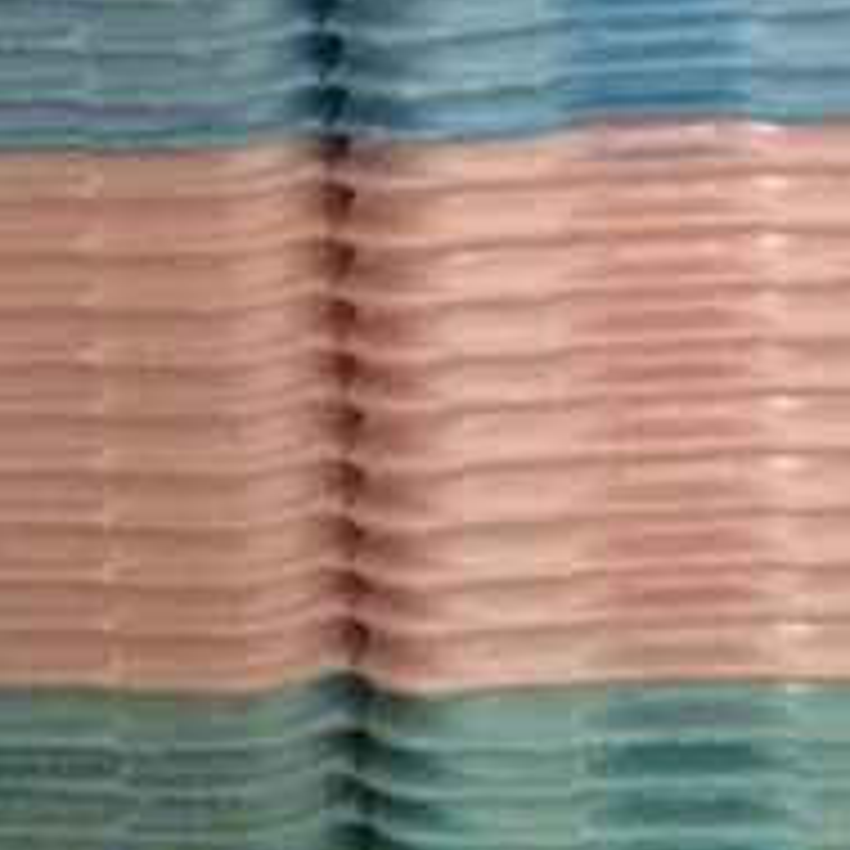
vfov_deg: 11.9
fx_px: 3361
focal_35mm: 121
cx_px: 1106
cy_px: -1140
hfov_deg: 13.9
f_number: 2.2
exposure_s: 1/15
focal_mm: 4.15
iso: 400
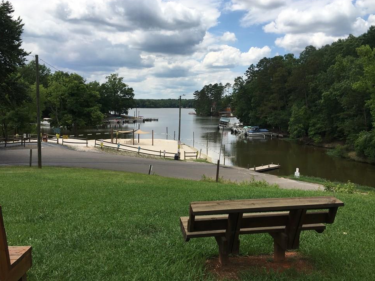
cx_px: 193
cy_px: 139
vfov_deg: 45.4
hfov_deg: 58.4
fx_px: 336
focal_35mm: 31
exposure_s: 1/1923
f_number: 2.2
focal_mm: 4.15
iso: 25
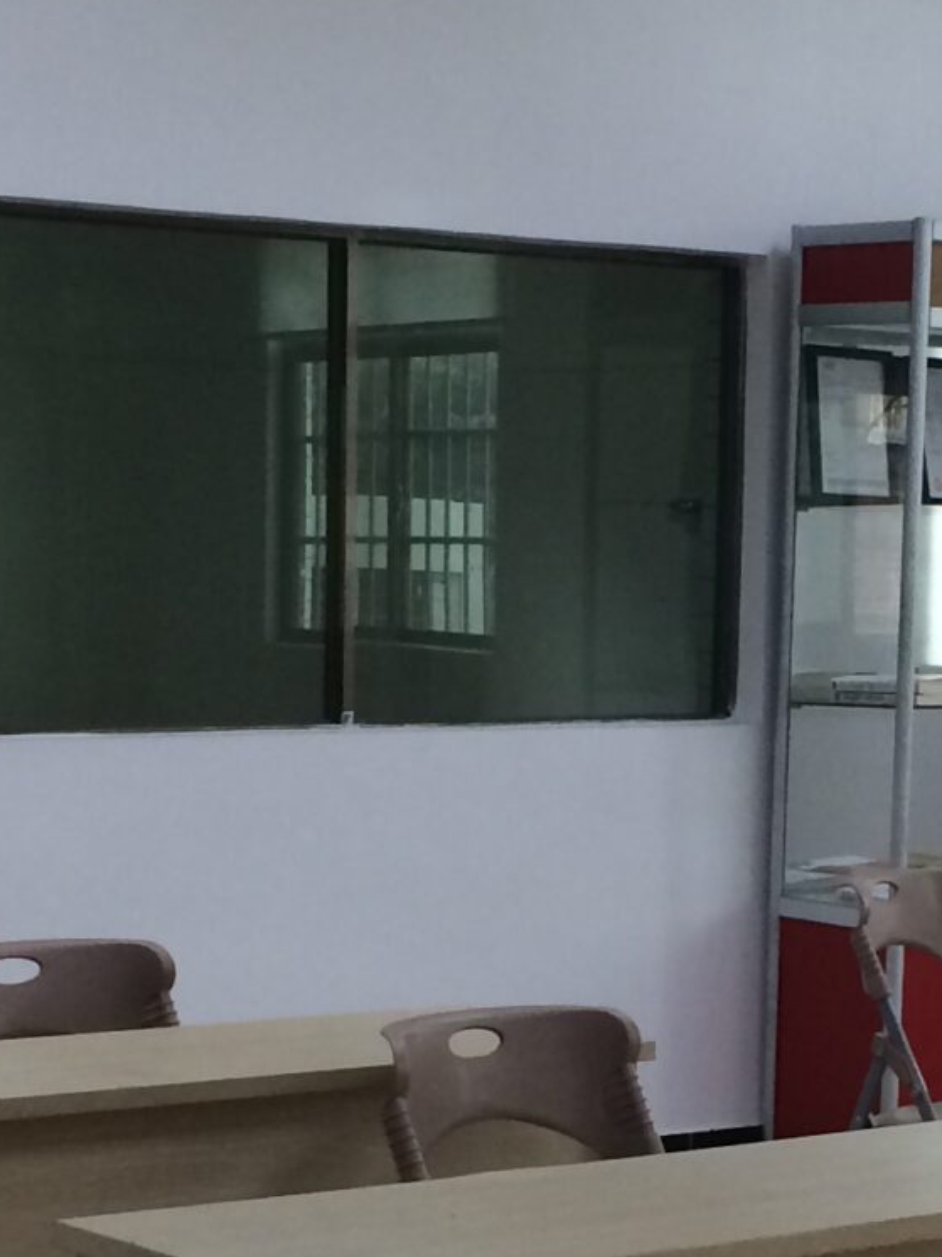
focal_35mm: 103
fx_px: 3739
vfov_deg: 18.8
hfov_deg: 14.3
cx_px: 600
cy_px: 1055
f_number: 2.2
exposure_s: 1/33
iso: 64
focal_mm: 4.12
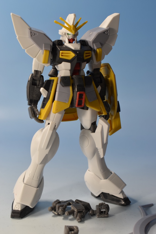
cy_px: 117
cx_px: 78
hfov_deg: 22.6
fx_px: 390
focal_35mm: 60
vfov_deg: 33.4
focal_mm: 40
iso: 400
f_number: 8
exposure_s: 1/60
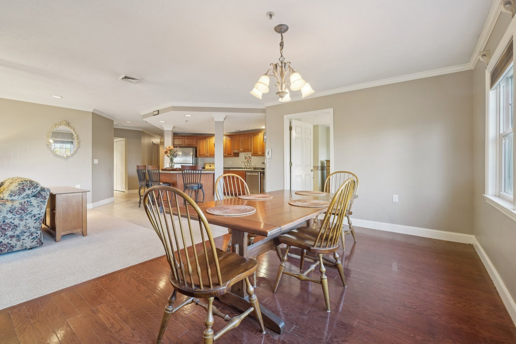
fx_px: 215
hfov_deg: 100.4
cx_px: 258
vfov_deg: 77.3
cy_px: 172
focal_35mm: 15
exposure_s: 1/5
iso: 400
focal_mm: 10
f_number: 5.6
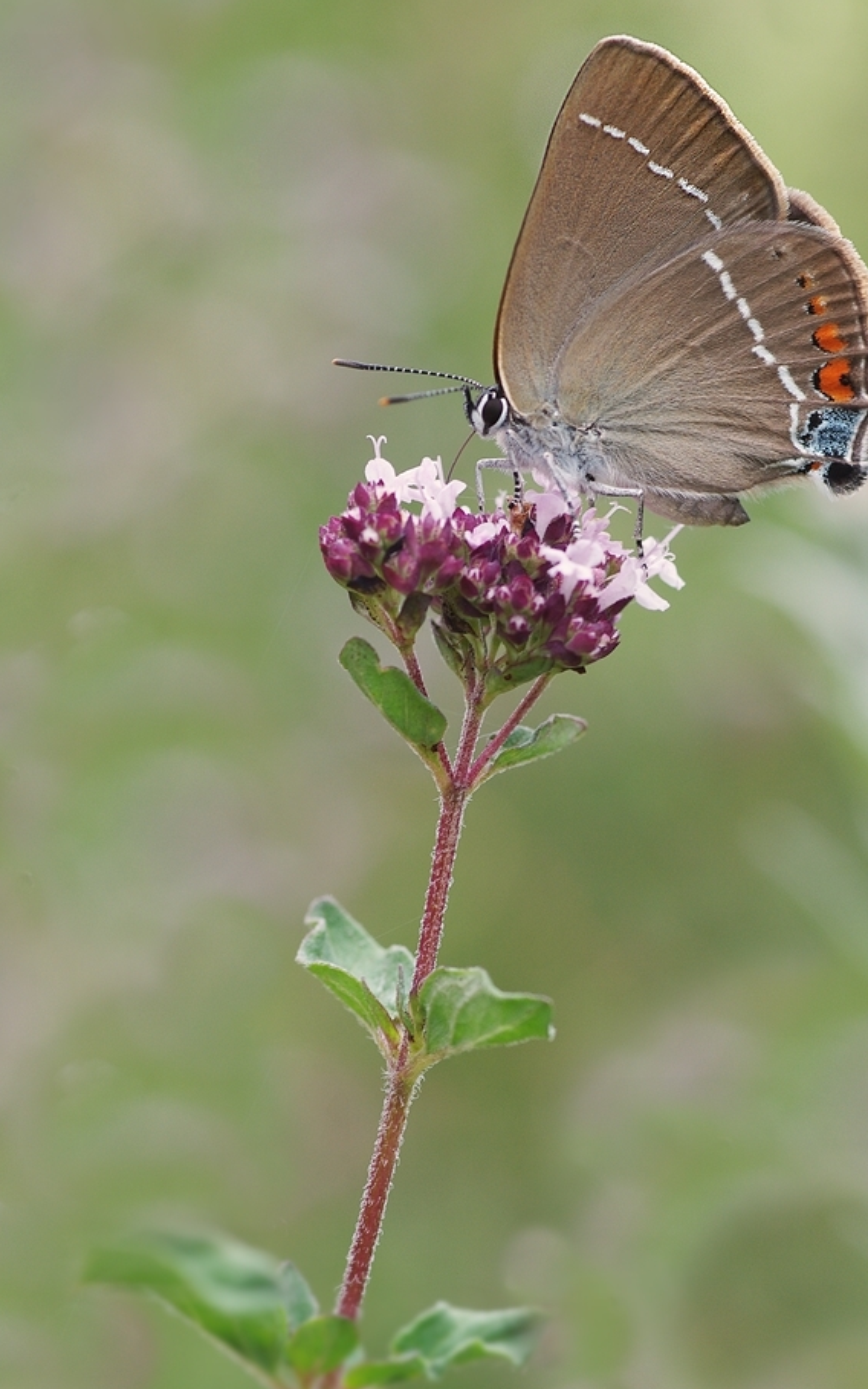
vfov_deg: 13.9
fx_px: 5716
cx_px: 501
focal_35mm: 151
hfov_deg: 8.7
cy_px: 706
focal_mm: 90
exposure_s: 1/160
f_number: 7.1
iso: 200
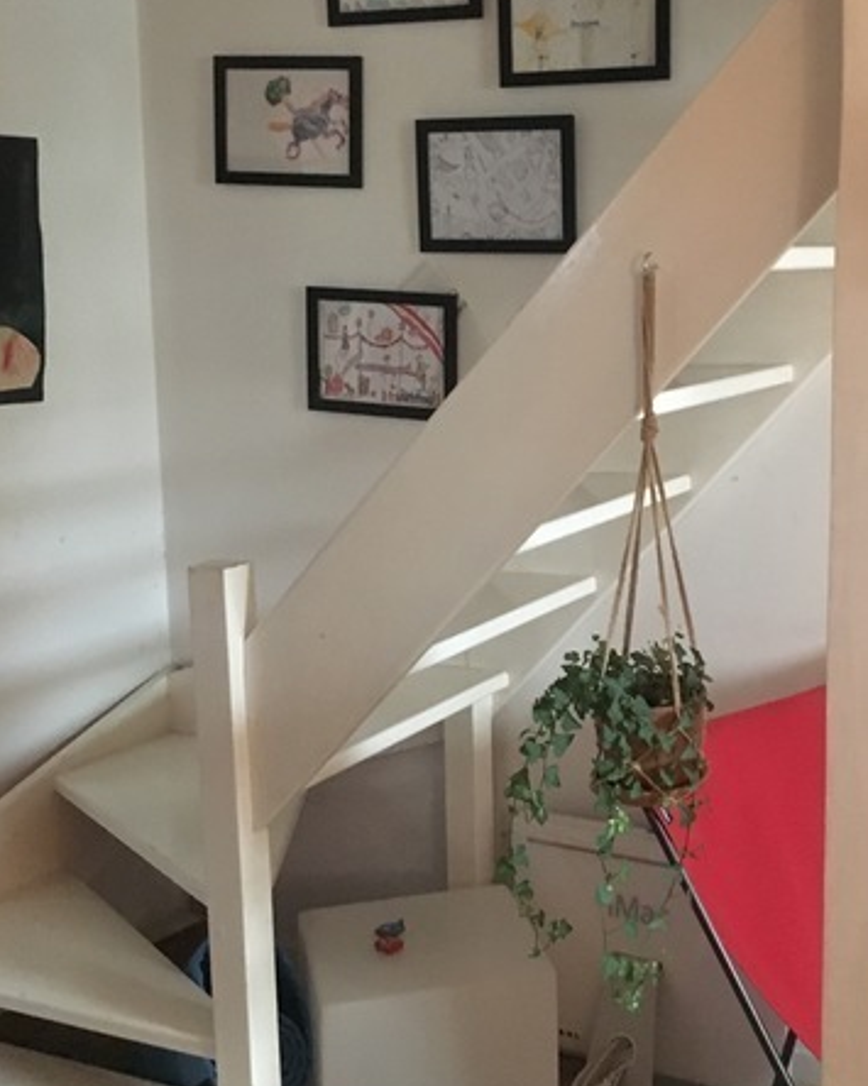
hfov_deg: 30.3
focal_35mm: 49
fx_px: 1574
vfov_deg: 38.0
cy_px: 492
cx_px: 660
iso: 640
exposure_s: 1/17
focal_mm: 4.15
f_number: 2.2
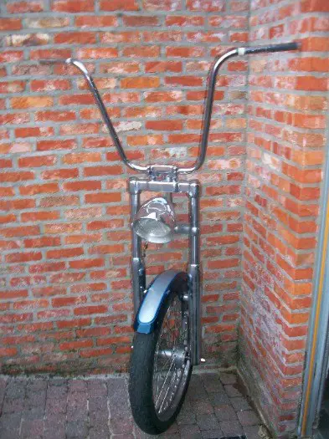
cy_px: 220
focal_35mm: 34
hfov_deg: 41.7
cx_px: 164
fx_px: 431
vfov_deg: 54.0
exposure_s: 1/60
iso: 160
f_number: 2.8
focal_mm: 5.7
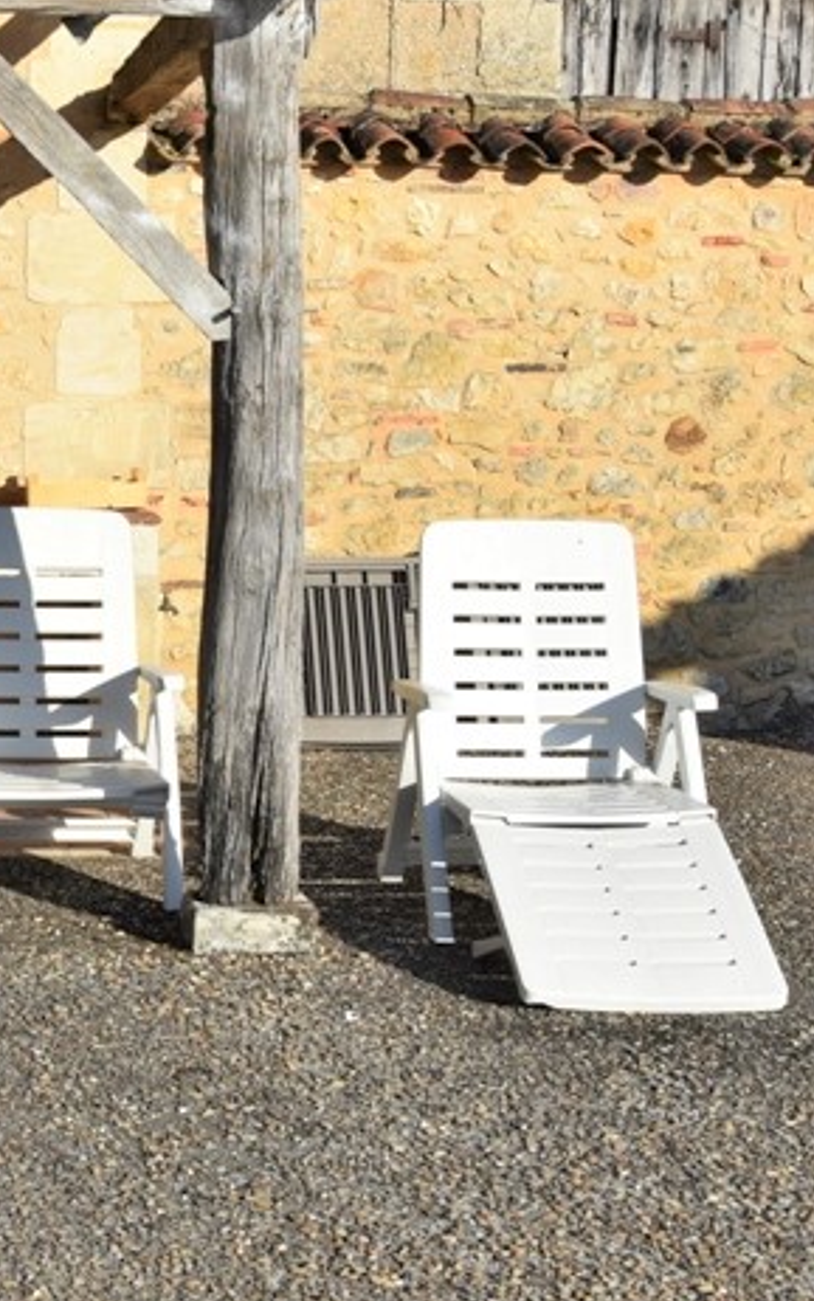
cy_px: 686
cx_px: 51
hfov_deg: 18.0
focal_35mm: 71
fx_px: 2523
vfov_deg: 28.9
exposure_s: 1/400
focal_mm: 21
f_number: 10
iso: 200
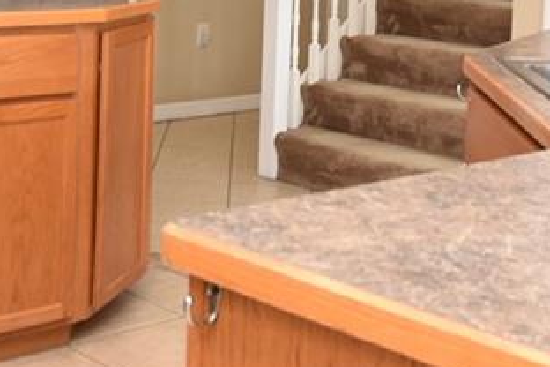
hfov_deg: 25.8
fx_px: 1176
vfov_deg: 17.2
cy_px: -23
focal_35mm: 77
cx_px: 104
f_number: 4
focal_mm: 10
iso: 200
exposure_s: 1/60
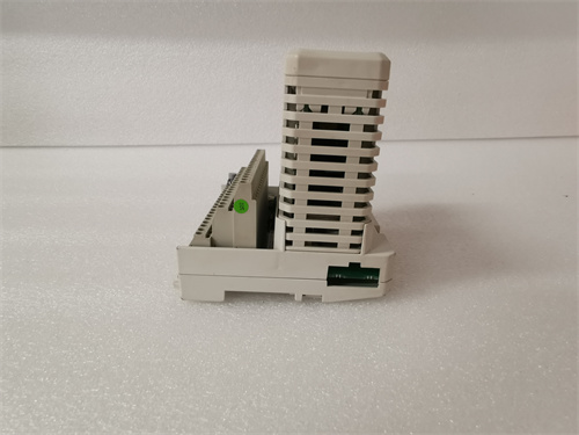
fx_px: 351
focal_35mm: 21
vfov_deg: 63.4
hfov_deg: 79.0
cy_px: 218
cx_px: 290
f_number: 2.2
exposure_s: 1/36
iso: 160
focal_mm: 3.95
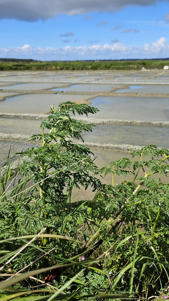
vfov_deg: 58.0
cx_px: 115
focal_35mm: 34
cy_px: 149
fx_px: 271
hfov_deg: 34.3
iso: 10
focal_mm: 6.3
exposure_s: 1/1218
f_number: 1.7
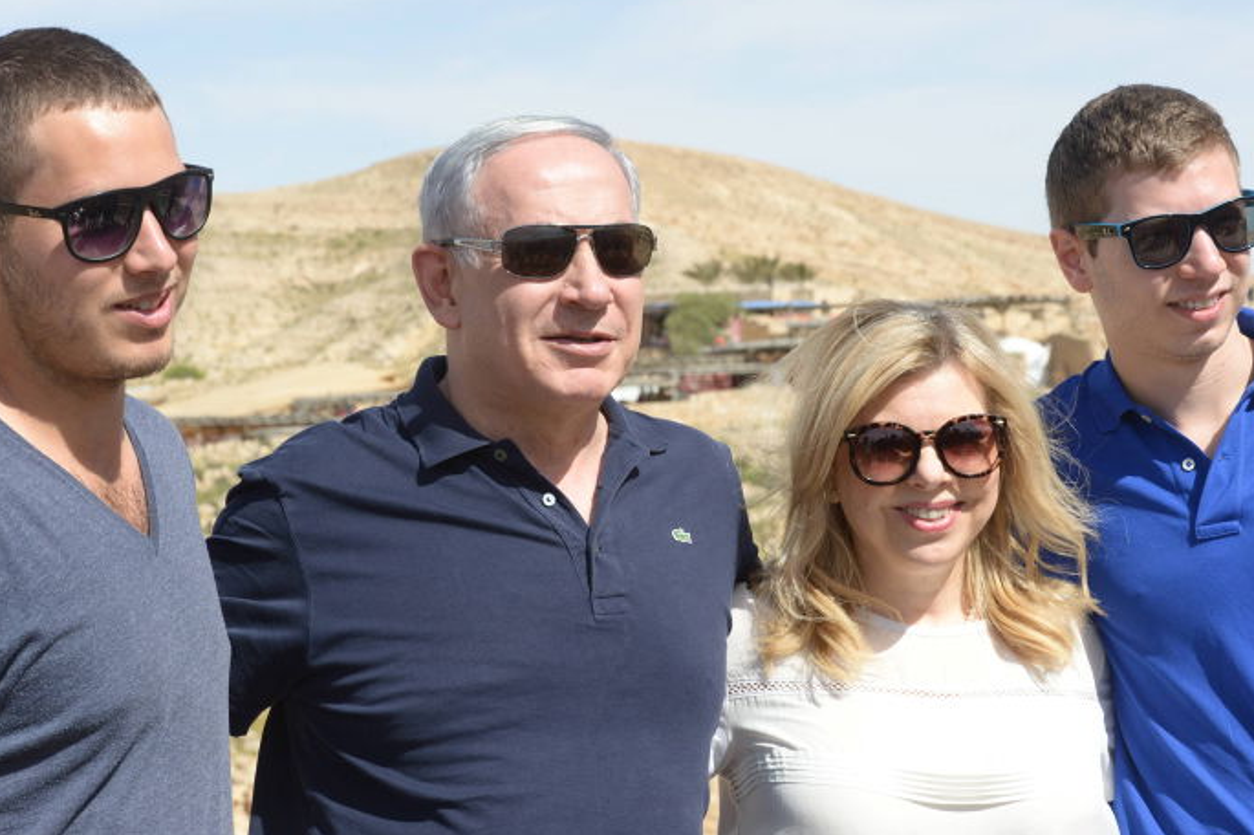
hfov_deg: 27.4
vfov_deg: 18.4
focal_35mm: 74
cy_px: 418
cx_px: 628
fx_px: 2576
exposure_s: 1/500
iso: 400
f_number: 11
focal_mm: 70
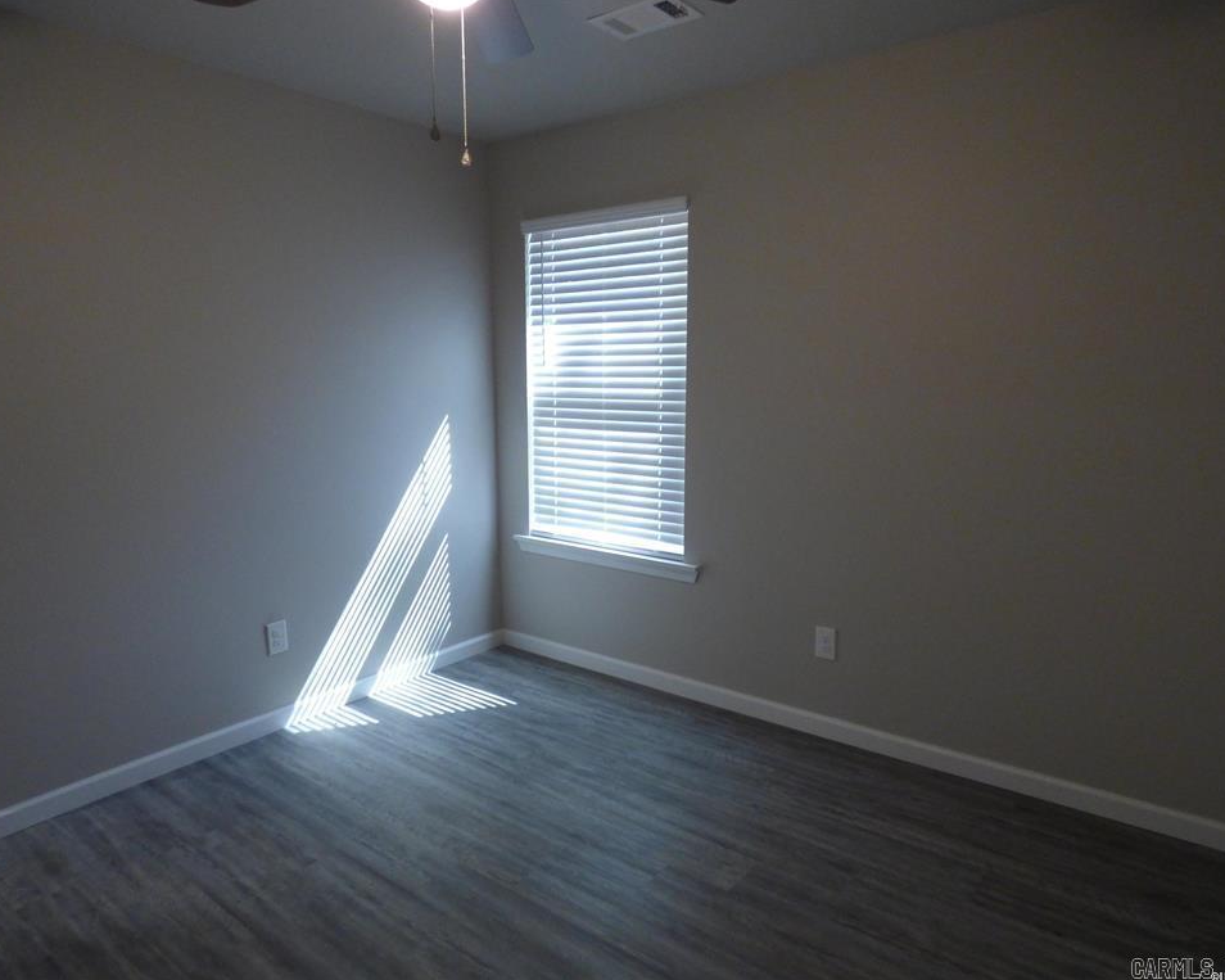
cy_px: 489
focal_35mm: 22
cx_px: 602
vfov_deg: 63.1
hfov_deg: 75.0
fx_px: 798
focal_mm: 3.64
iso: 400
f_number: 2.8
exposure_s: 1/40
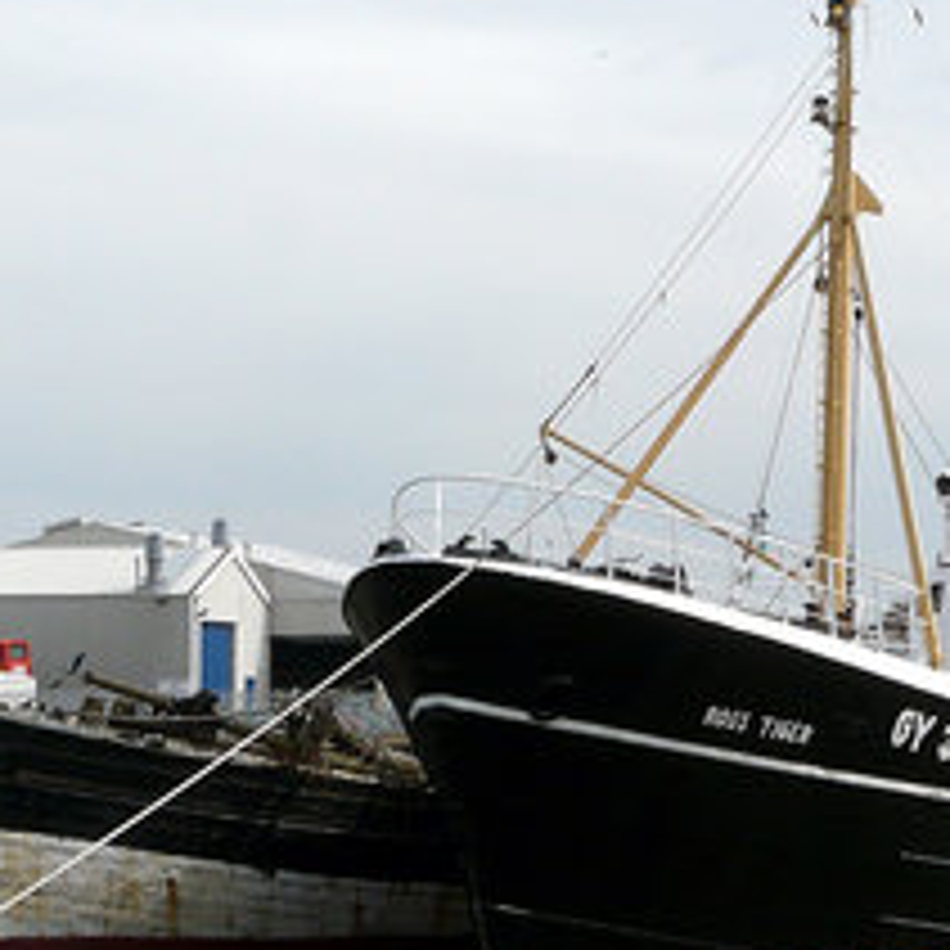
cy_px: 500
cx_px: 824
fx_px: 3229
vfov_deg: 16.7
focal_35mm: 104
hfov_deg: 16.5
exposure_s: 1/400
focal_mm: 6.4
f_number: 5.6
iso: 100
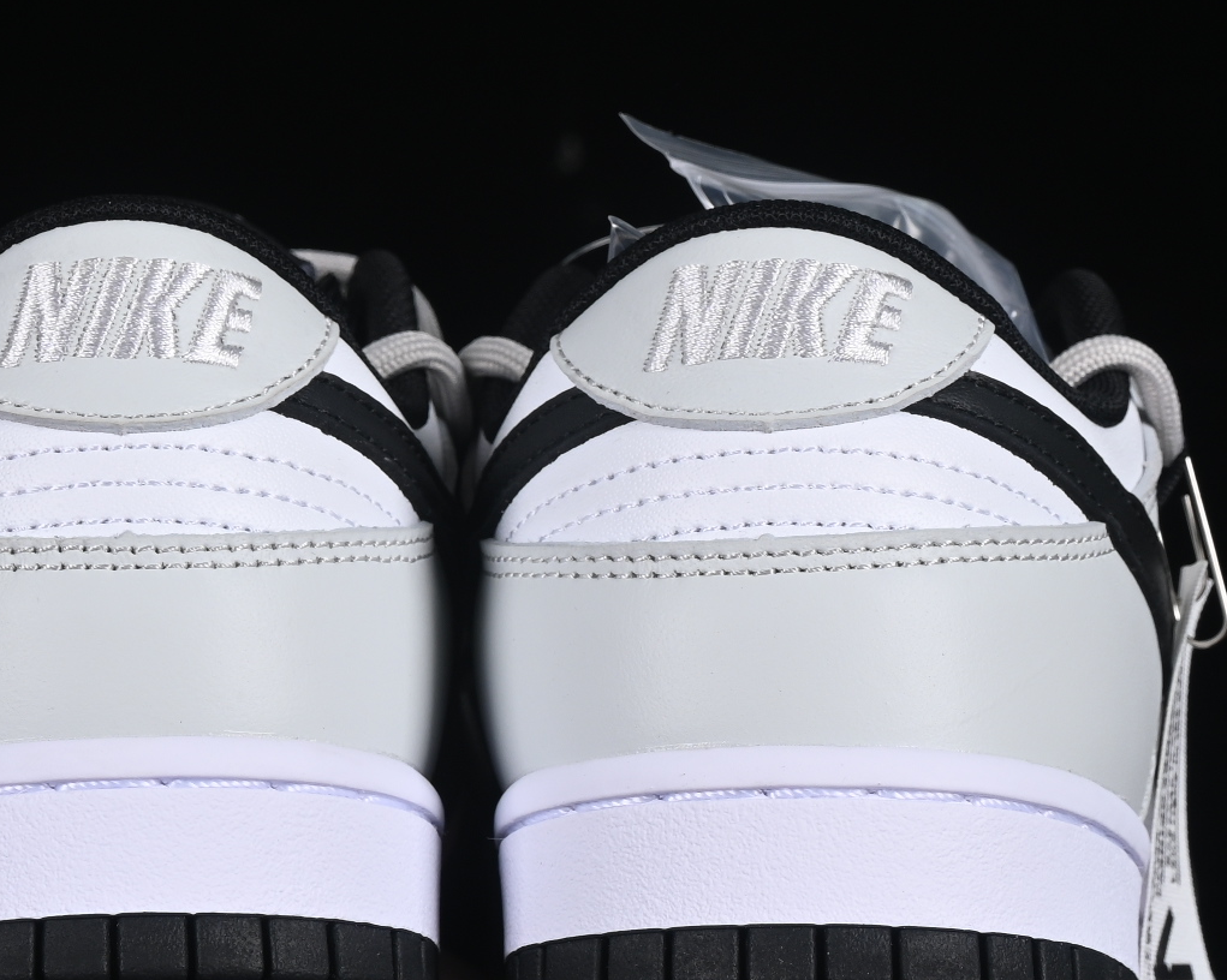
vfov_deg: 8.0
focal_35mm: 192
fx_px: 6970
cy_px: 340
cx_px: 528
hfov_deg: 10.1
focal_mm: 50
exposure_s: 1/80
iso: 160
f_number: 8
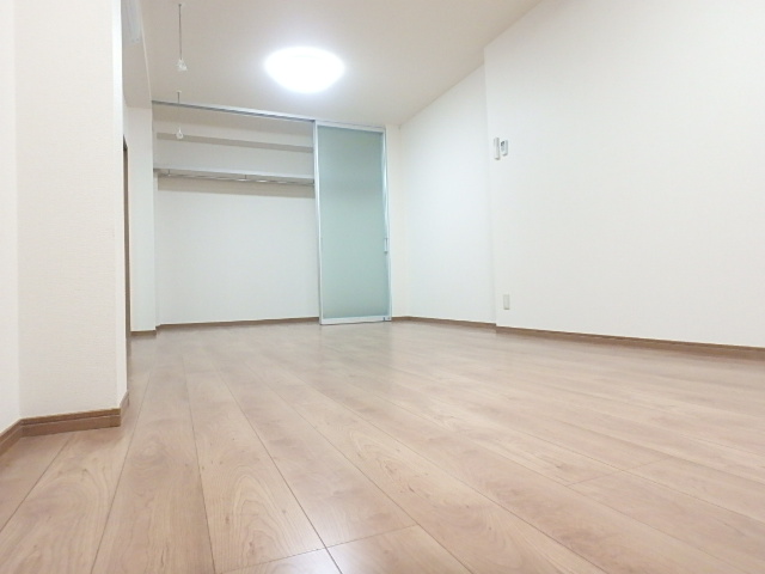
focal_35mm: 21
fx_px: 464
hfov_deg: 79.0
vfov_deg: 63.4
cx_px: 382
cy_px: 287
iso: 800
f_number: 3.5
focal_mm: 3.7
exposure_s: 1/25
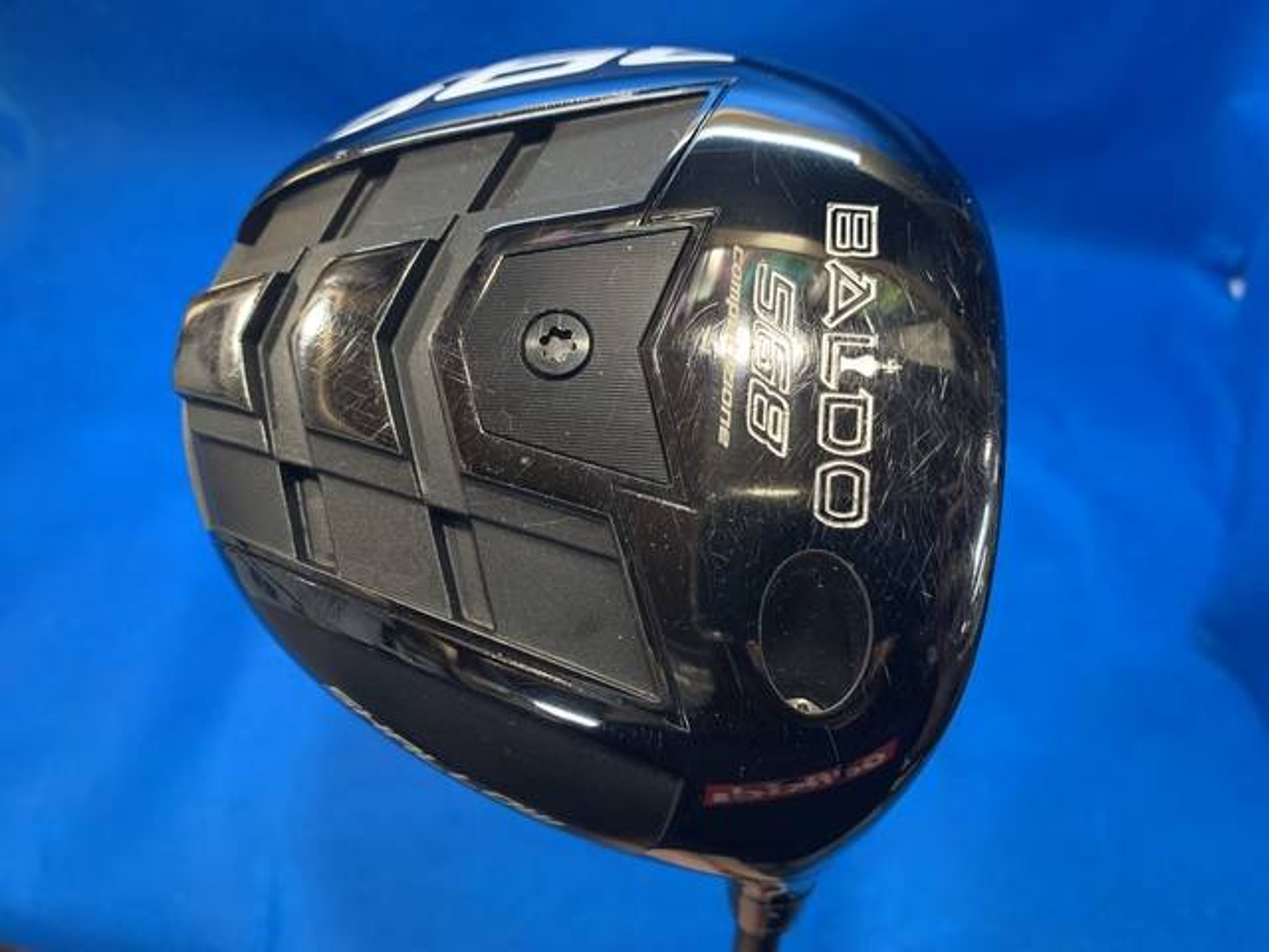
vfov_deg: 53.1
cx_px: 634
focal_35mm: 26
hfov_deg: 67.3
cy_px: 476
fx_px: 953
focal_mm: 4.25
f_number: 1.8
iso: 160
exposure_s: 1/60
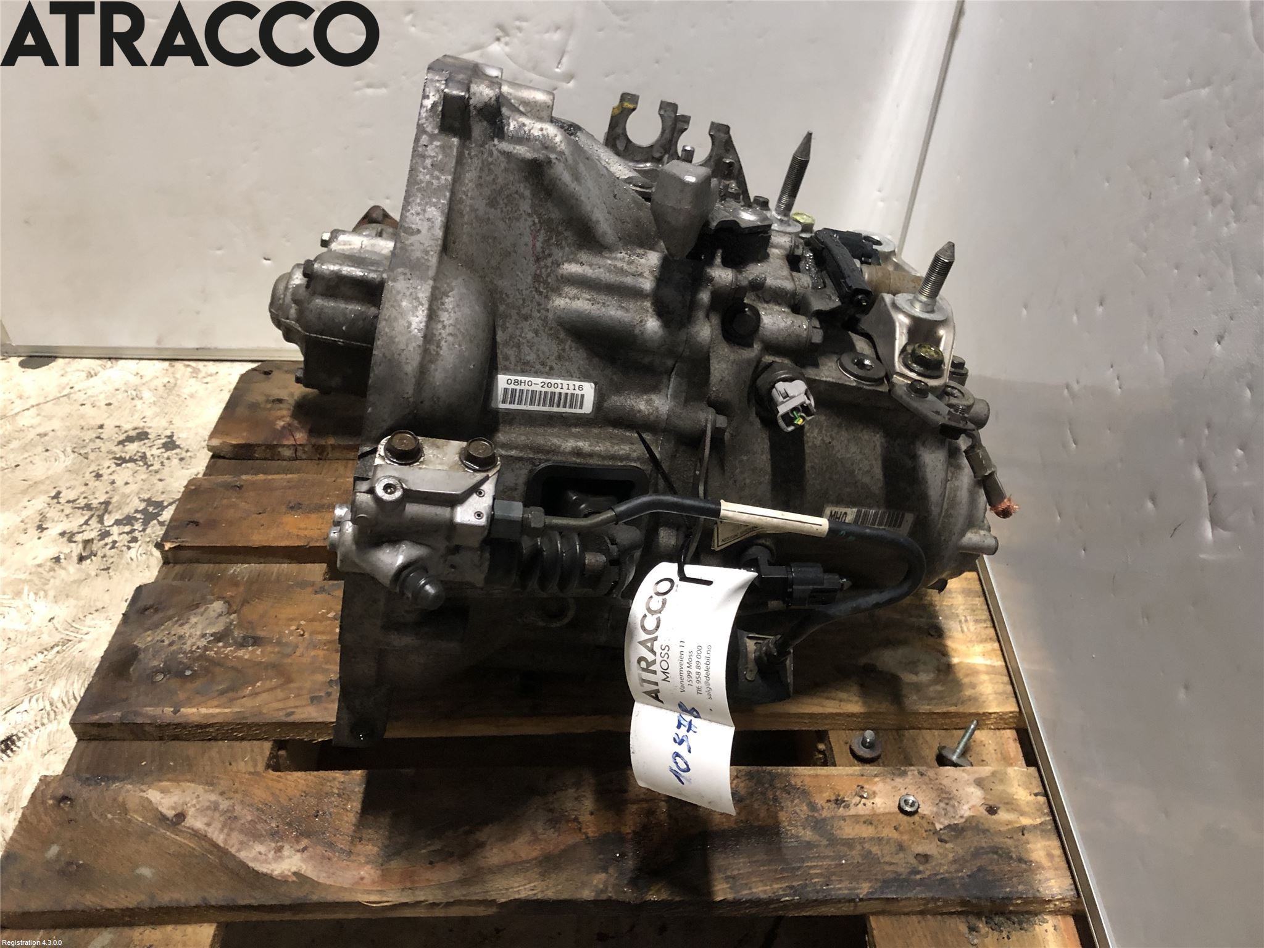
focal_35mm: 28
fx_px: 1022
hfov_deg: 63.4
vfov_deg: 49.7
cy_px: 474
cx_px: 632
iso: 100
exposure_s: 1/8
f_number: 1.8
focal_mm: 3.99
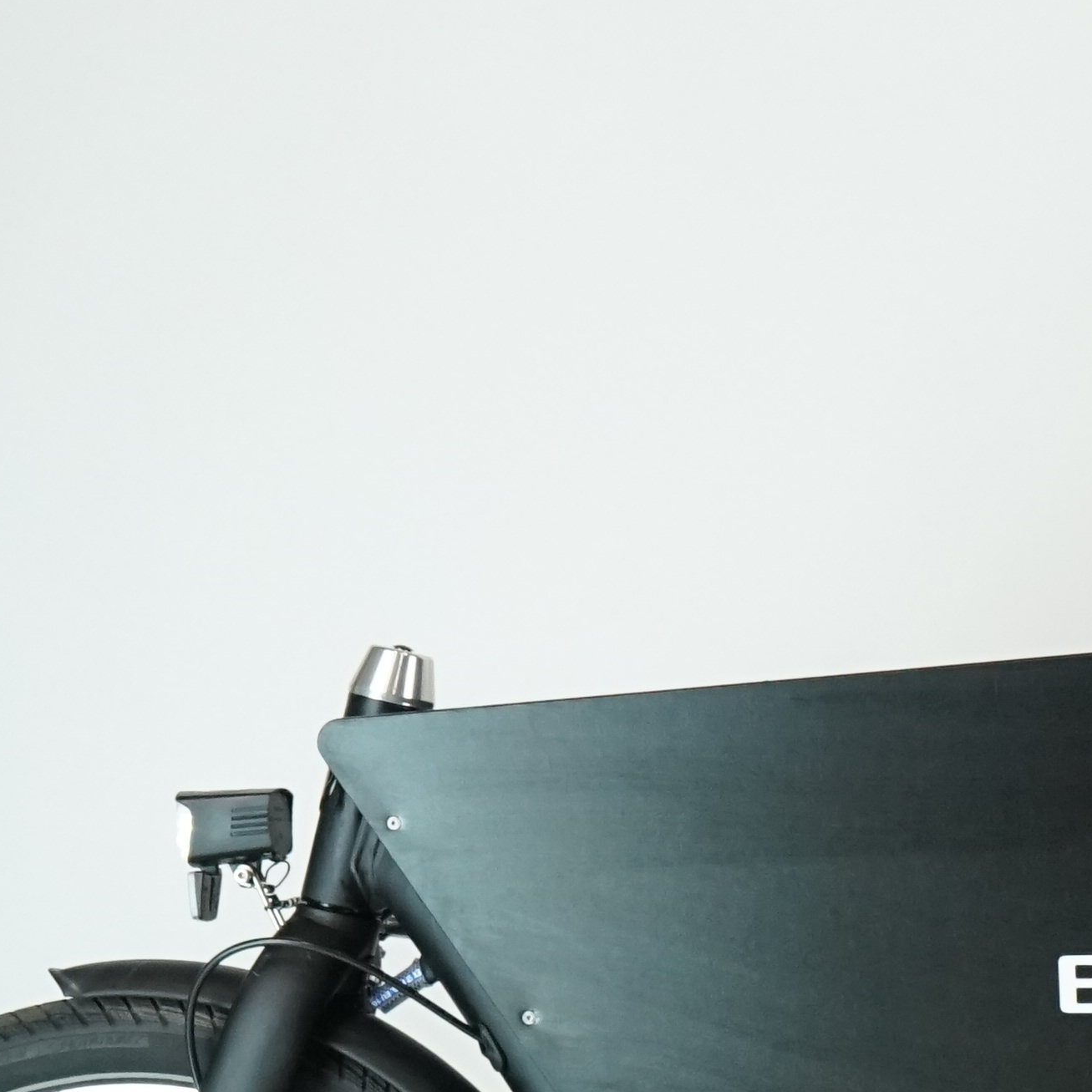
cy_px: 866
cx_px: 2042
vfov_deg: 10.9
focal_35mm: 160
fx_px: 5710
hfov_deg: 10.2
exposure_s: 1/200
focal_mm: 41
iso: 2000
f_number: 6.3
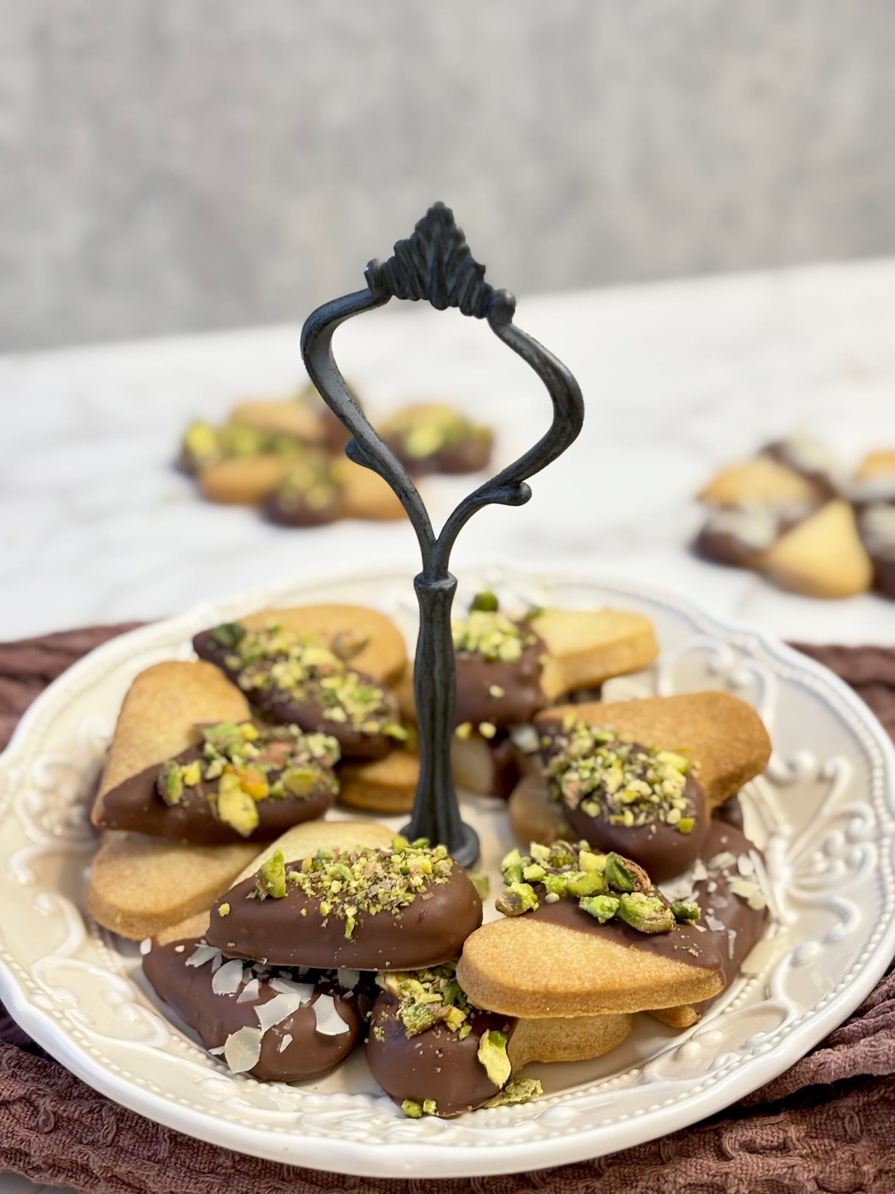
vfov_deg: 36.8
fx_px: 1793
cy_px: 597
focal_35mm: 52
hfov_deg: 28.0
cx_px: 448
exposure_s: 1/35
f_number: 1.6
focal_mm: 5.96
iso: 160
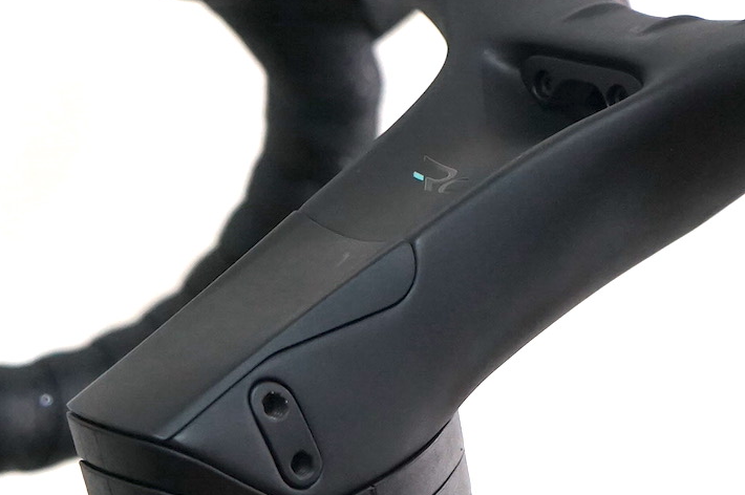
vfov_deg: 9.1
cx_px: 391
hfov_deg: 13.8
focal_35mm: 149
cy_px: 460
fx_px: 3081
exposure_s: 1/160
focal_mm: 46
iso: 1250
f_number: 4.5
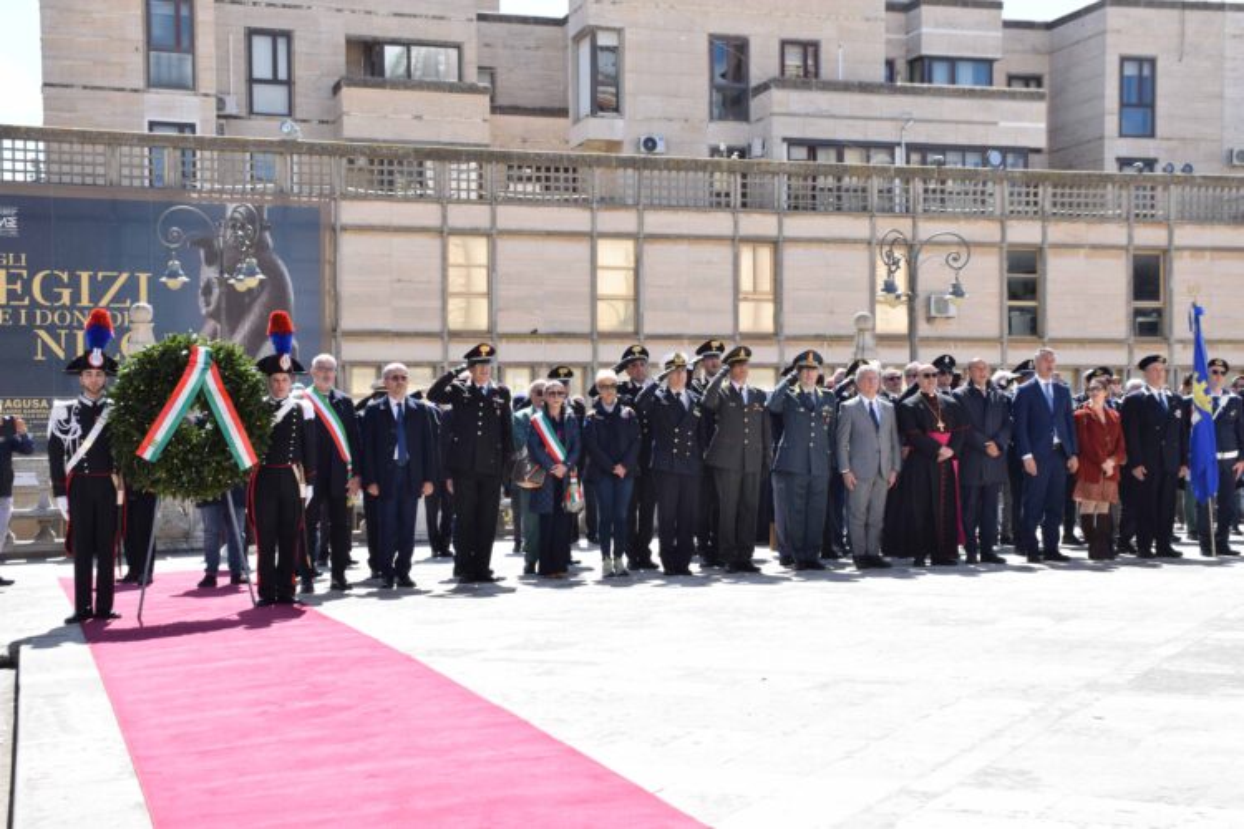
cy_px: 414
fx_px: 1762
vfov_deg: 26.5
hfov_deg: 38.9
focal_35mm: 51
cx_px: 622
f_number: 10
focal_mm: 34
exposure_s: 1/320
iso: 400
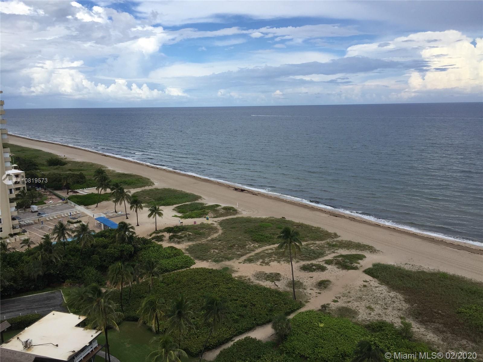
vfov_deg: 48.2
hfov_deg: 61.7
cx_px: 242
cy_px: 181
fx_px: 405
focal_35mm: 29
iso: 32
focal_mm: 4.15
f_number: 2.2
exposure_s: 1/2475
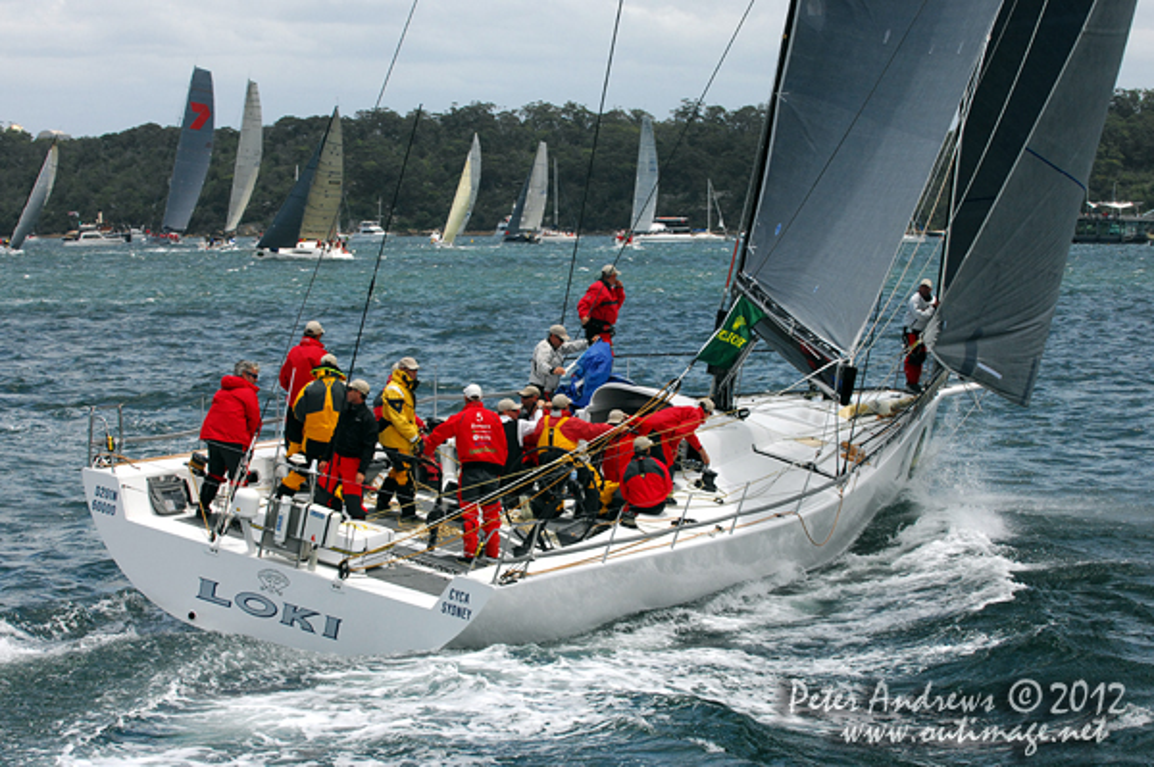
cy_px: 384
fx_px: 3747
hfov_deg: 17.5
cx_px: 577
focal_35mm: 117
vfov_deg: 11.7
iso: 400
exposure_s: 1/1000
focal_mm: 78
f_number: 6.7
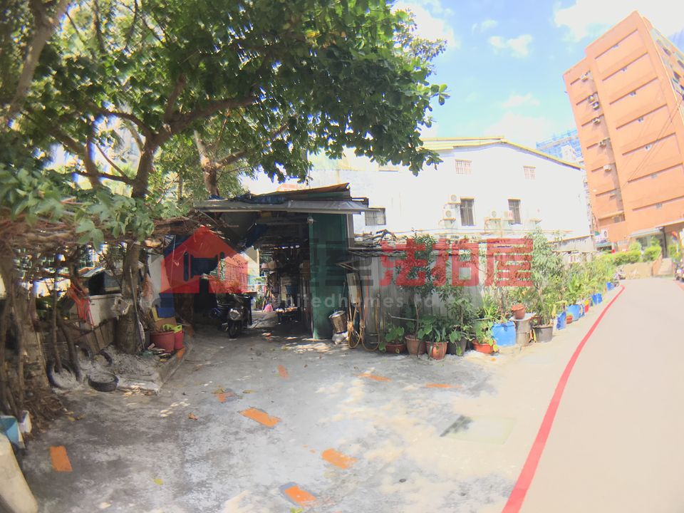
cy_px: 256
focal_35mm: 28
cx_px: 342
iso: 20
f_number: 1.8
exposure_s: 1/493
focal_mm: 3.99
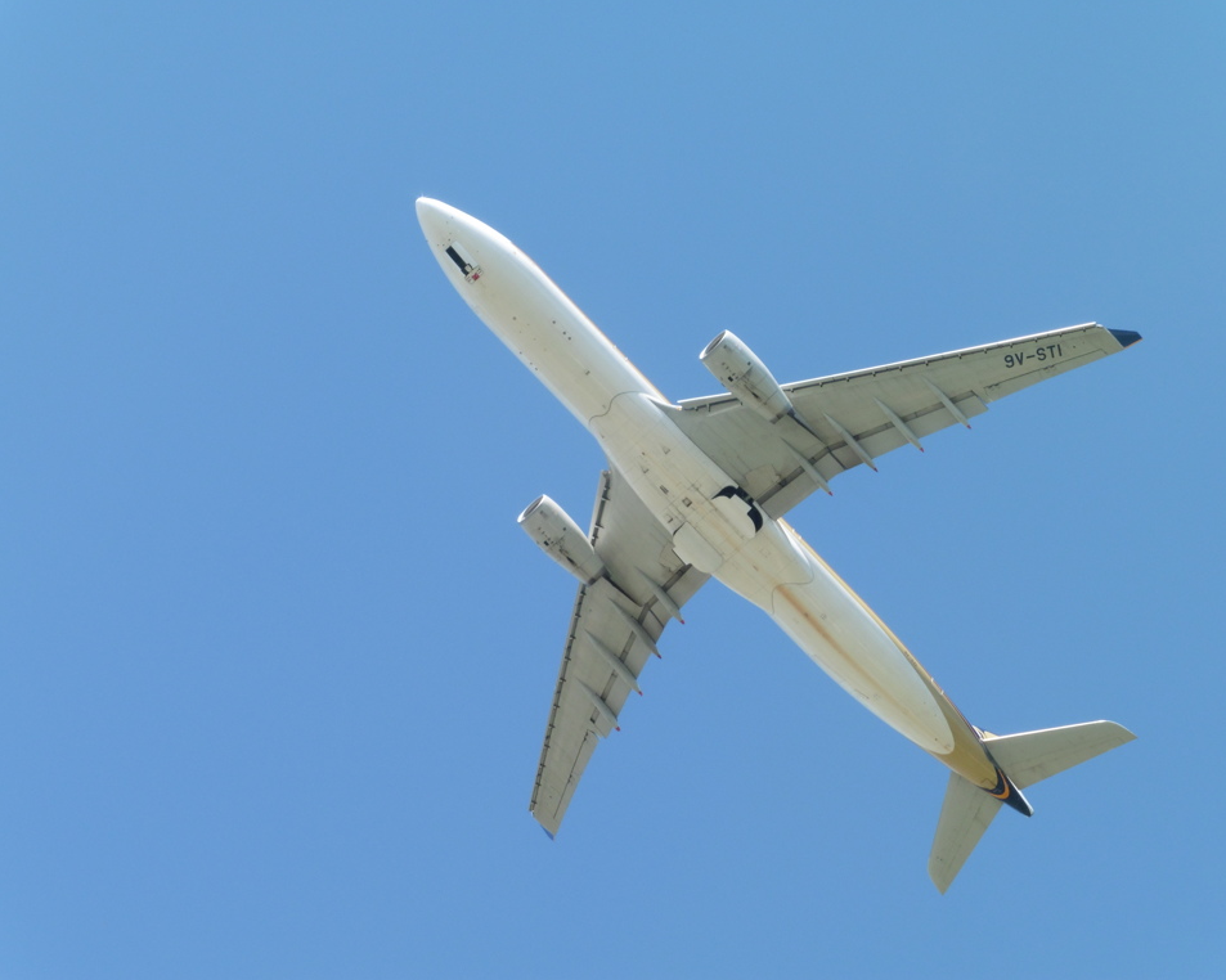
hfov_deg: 15.0
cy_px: 489
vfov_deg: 12.1
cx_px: 633
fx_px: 4644
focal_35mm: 128
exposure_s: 1/160
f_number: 6.3
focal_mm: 21.8
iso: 100
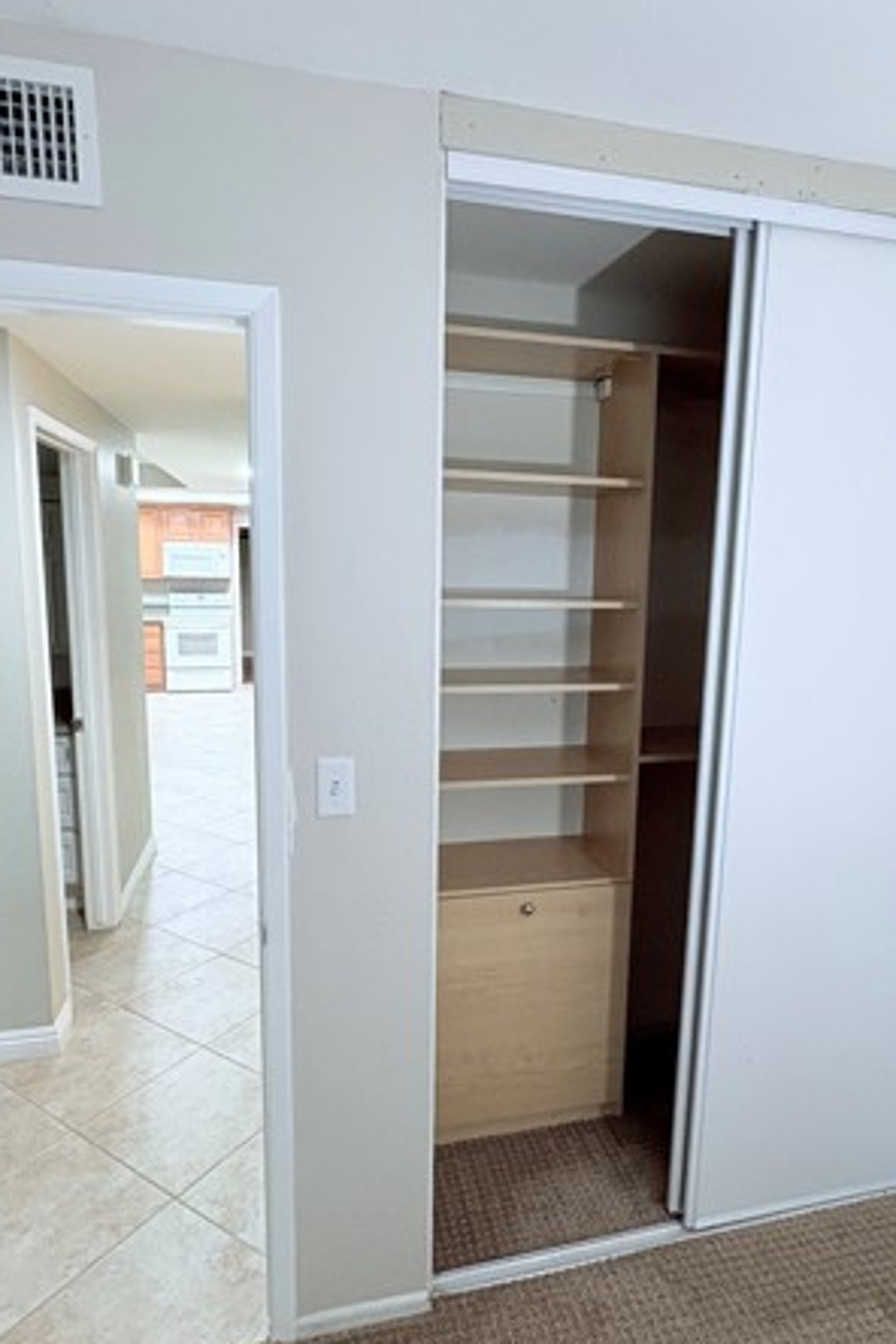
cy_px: 675
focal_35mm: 21
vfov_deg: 81.2
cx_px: 496
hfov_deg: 59.4
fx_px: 784
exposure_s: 1/60
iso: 320
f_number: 2.2
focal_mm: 2.22
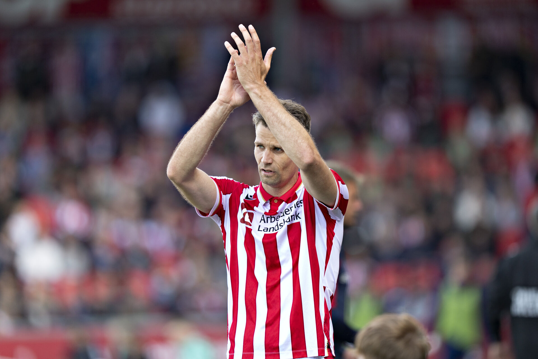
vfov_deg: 3.4
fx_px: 5977
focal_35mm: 400
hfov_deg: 5.2
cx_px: 269
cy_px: 180
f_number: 3.2
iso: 400
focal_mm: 400
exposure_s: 1/1600
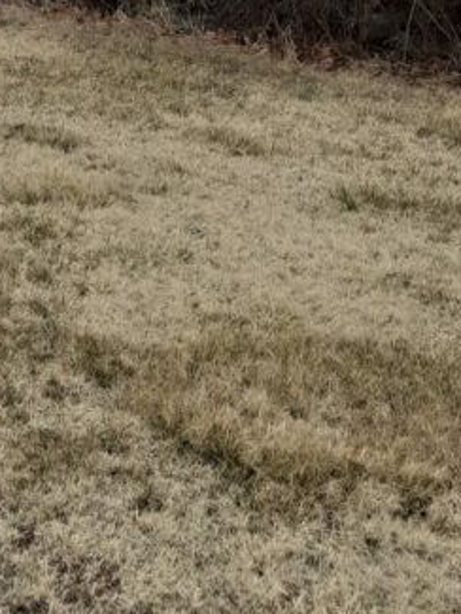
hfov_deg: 16.3
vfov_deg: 20.4
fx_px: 1508
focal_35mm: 85
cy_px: -247
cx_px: -174
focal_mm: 3.6
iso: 40
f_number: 1.9
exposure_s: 1/2404
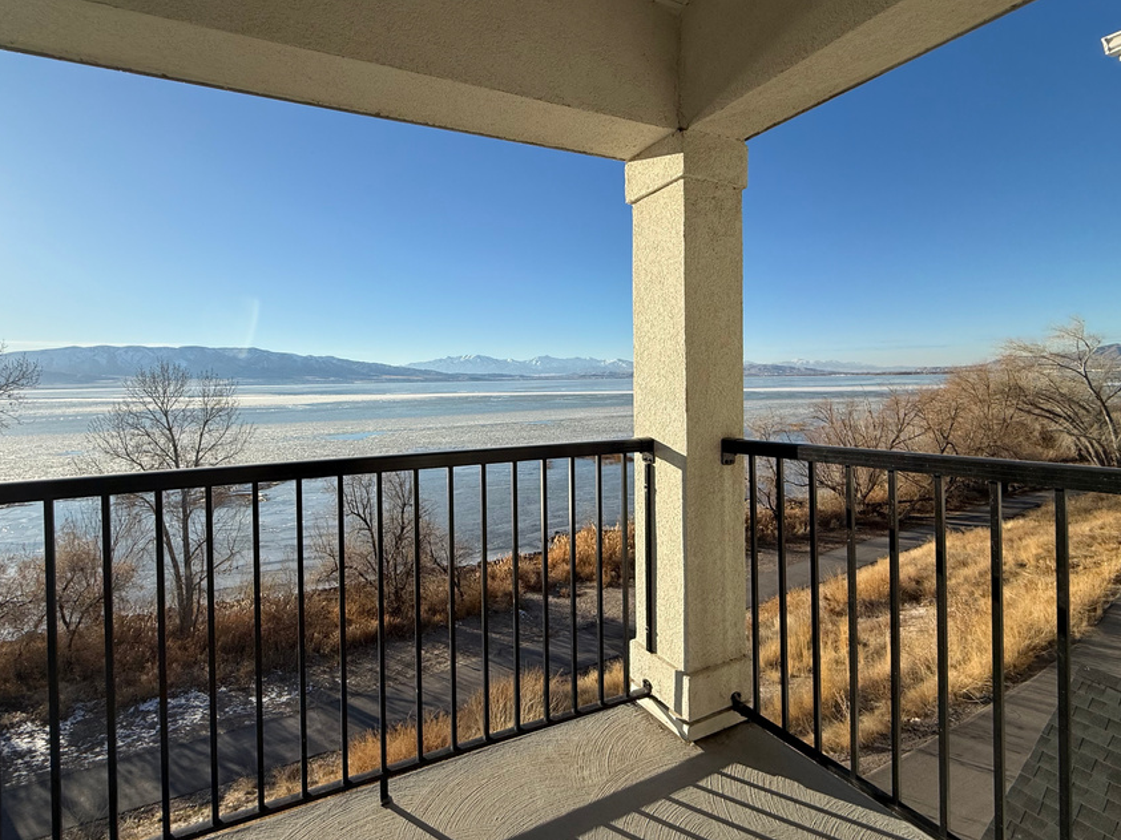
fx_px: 550
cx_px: 504
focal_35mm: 17
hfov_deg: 90.7
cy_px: 392
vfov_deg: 74.6
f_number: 2.2
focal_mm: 2.22
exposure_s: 1/3289
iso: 50
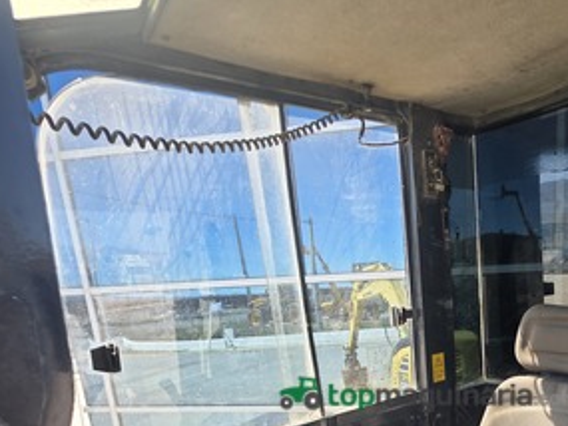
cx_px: 429
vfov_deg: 48.3
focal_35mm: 25
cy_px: 394
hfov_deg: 65.0
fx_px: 410
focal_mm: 2.2
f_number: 1.9
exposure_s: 1/536
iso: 40
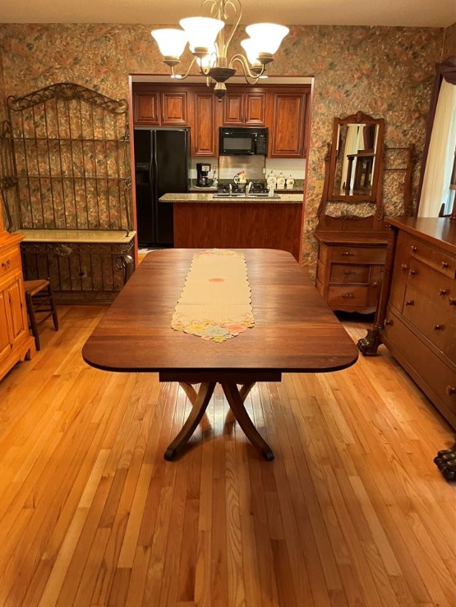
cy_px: 300
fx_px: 474
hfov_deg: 51.3
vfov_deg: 65.3
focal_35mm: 27
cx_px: 220
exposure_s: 1/60
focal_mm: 4.2
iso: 400
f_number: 1.6
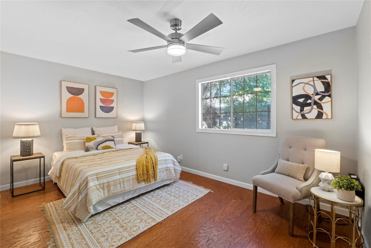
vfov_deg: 77.3
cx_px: 186
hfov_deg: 100.4
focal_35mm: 15
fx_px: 155
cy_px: 124
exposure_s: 2
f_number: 11
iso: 250
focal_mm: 10
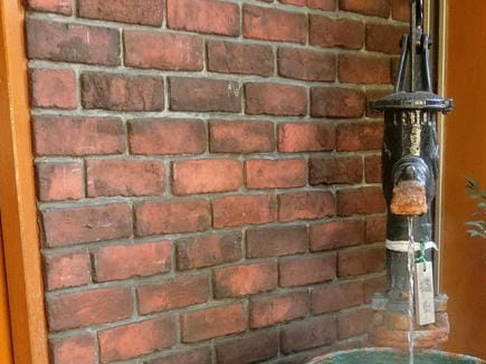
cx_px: 331
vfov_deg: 20.2
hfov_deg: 28.0
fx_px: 968
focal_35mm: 69
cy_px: 412
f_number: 2.8
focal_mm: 5.4
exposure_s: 1/125
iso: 320
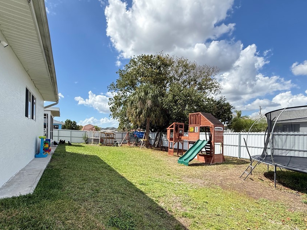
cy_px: 132
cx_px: 142
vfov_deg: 74.3
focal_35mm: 17
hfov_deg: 90.9
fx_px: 151
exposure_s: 1/1464
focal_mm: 2.22
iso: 64
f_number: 2.2
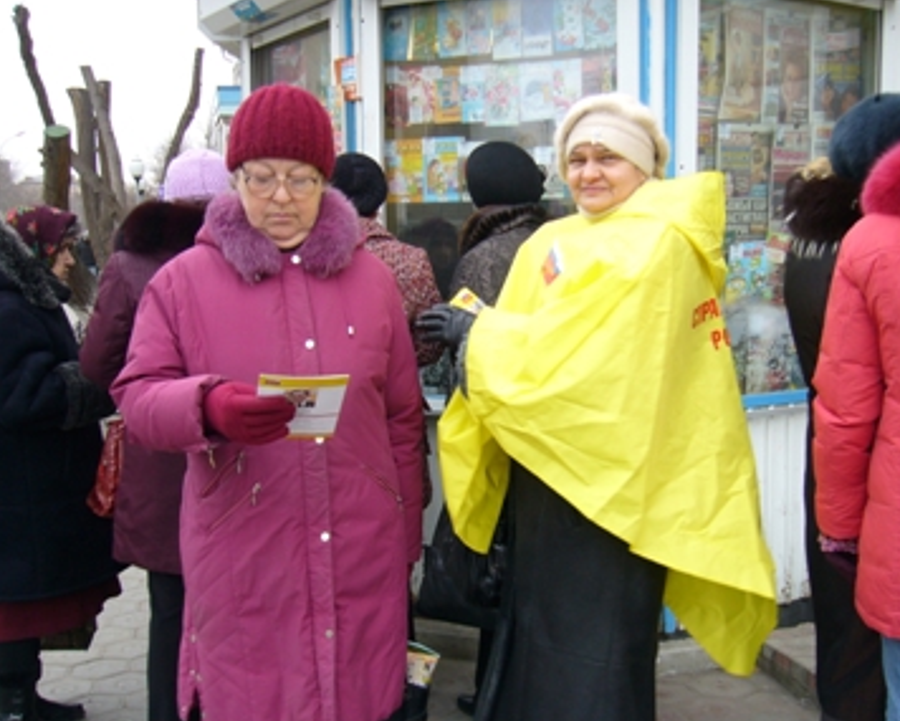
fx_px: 1119
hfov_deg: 43.8
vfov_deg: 35.7
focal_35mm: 42
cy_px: 369
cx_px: 485
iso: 80
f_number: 2.8
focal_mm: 5.8
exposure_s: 1/60
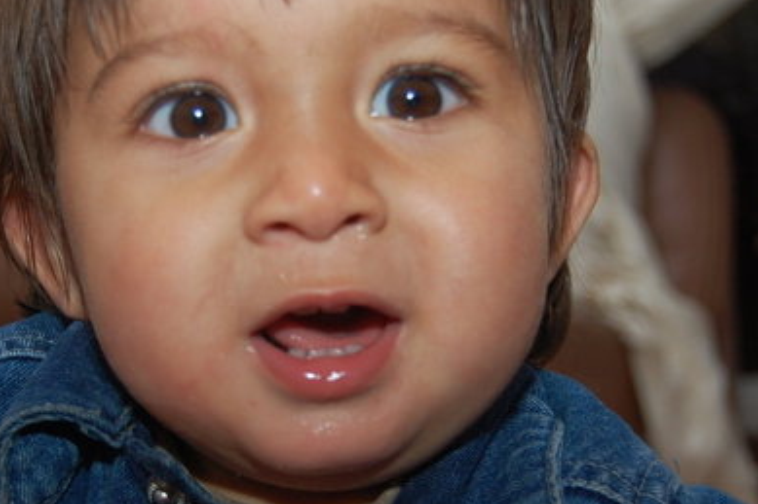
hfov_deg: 27.2
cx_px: 275
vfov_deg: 18.3
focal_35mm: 74
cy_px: 393
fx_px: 1557
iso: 400
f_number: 4.2
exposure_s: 1/60
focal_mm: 30
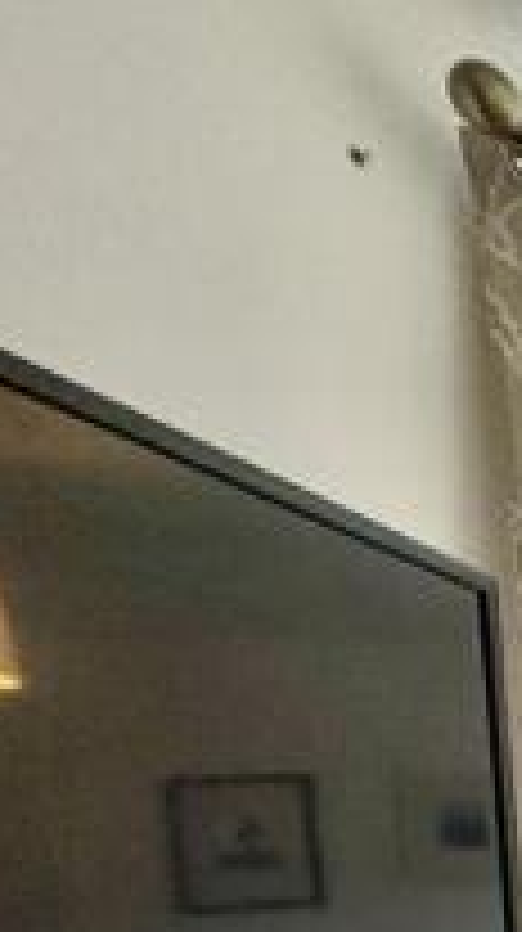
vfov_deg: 40.1
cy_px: 979
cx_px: 1298
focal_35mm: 43
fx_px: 1061
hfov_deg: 14.6
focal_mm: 2.22
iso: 160
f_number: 2.2
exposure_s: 1/100
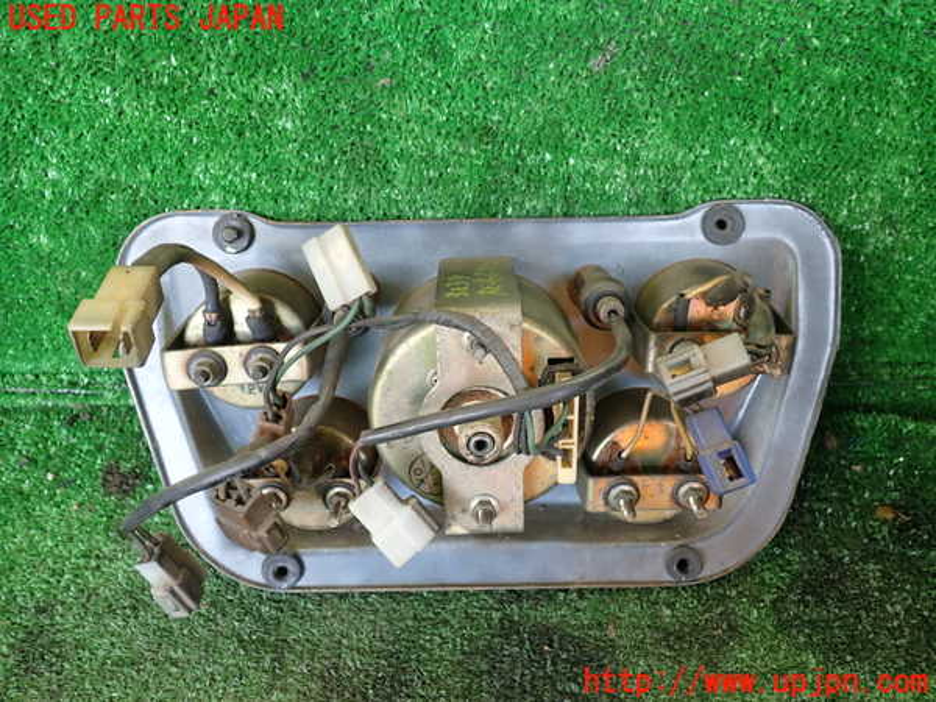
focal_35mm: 30
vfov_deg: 46.8
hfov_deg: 60.0
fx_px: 811
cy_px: 351
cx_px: 468
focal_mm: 5.4
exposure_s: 1/60
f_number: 2.3
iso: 160
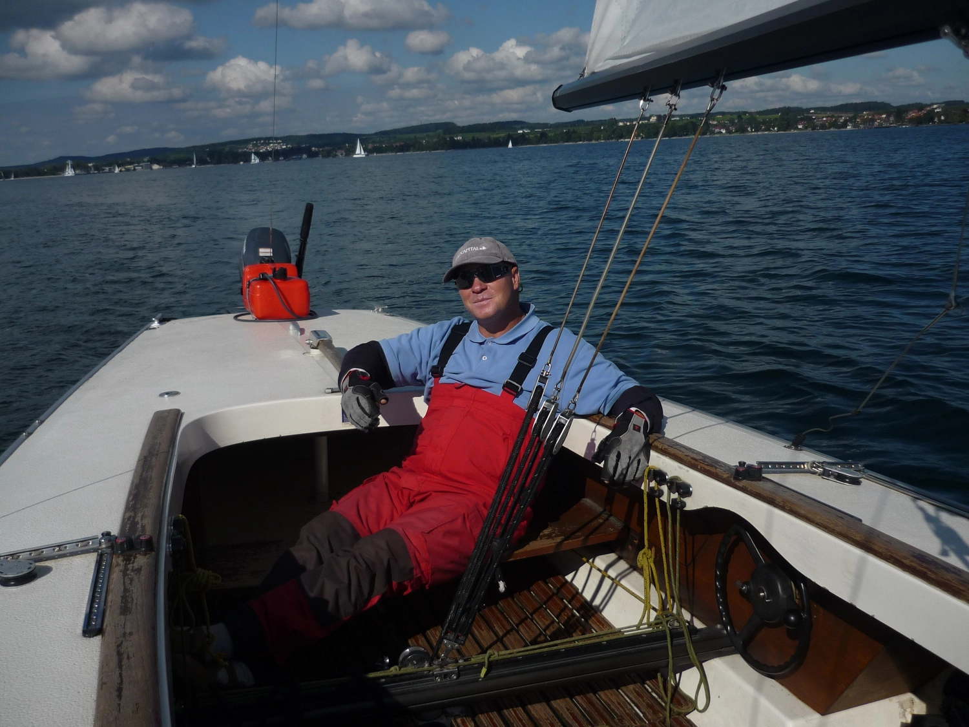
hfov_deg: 55.4
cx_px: 484
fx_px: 924
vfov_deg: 42.9
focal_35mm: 33
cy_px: 364
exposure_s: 1/640
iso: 100
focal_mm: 5.5
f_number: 8
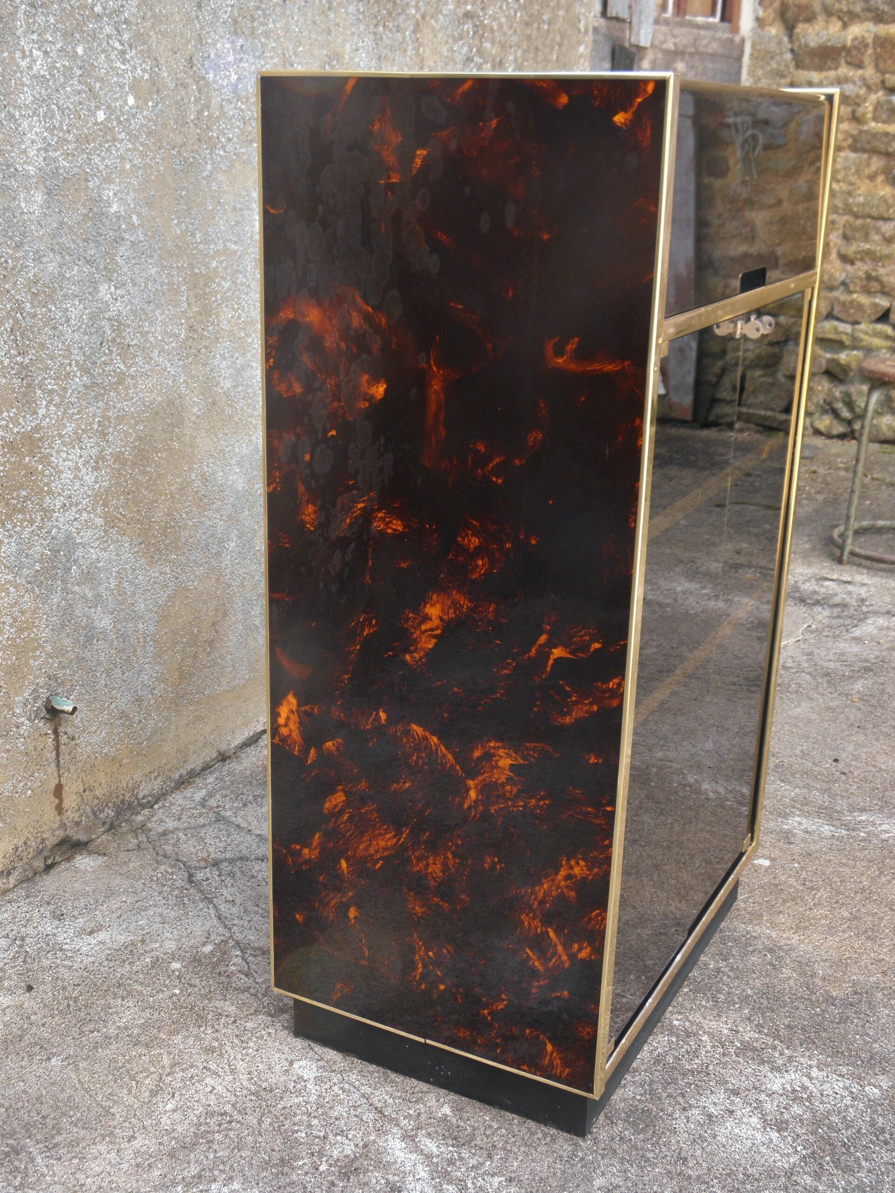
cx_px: 448
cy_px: 596
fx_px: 1344
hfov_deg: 36.8
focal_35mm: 39
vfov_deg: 47.9
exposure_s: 1/40
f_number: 3.8
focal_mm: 7.1
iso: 100
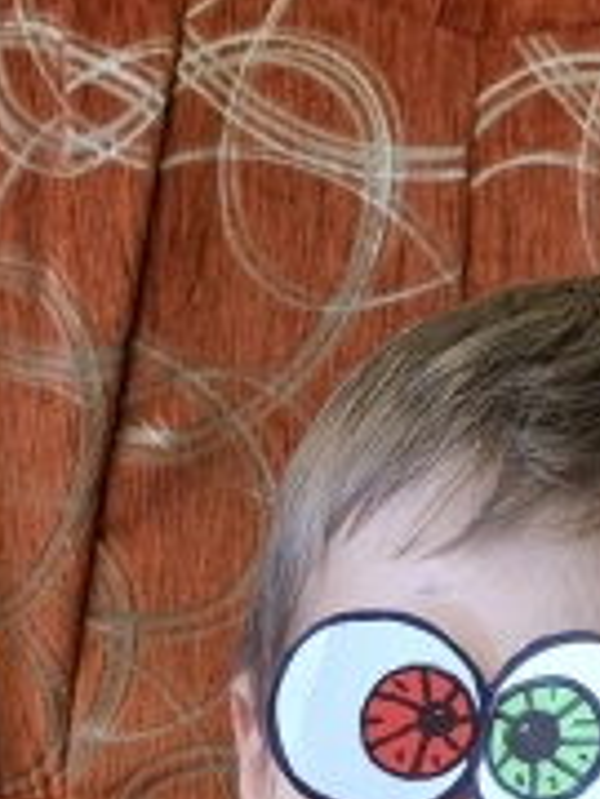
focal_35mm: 115
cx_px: 180
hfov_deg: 12.9
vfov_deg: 16.3
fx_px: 2658
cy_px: 994
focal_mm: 5.54
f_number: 1.8
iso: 200
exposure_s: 1/100
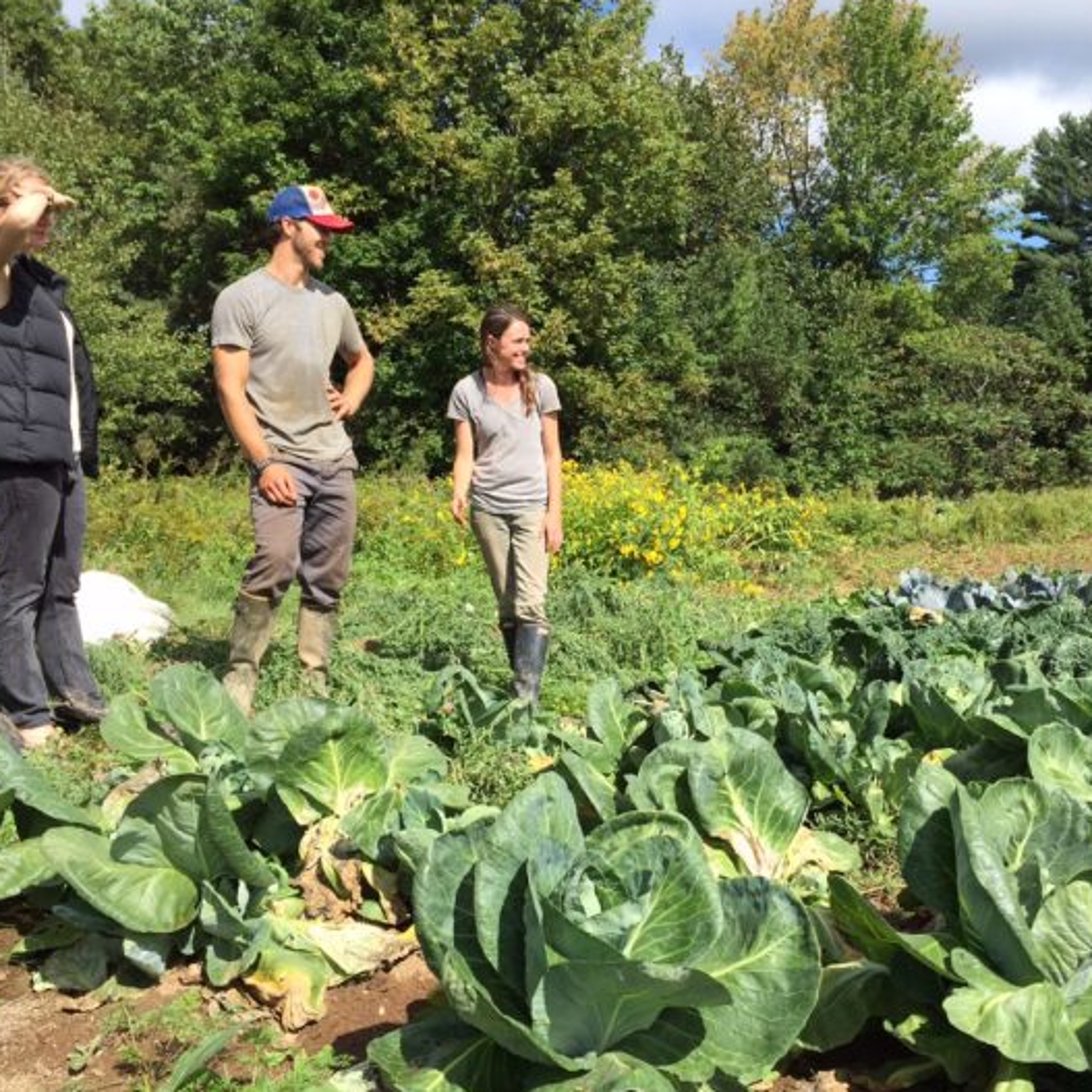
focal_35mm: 35
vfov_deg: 47.2
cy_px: 537
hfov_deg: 47.0
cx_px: 636
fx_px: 1249
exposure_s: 1/1464
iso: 32
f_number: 2.2
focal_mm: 4.15
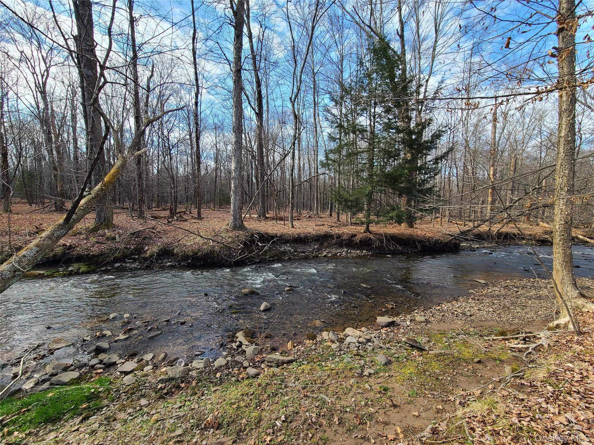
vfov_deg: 89.9
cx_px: 297
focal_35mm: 13
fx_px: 223
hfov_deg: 106.2
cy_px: 222
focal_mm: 2.2
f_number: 2.2
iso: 50
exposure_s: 1/409
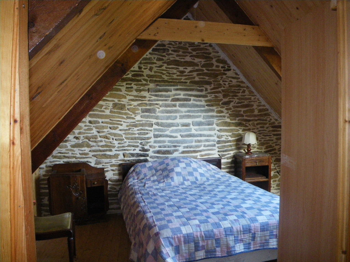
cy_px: 131
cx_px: 175
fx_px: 283
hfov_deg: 63.4
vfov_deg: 49.7
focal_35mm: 28
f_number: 3.5
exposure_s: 1/20
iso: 400
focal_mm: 5
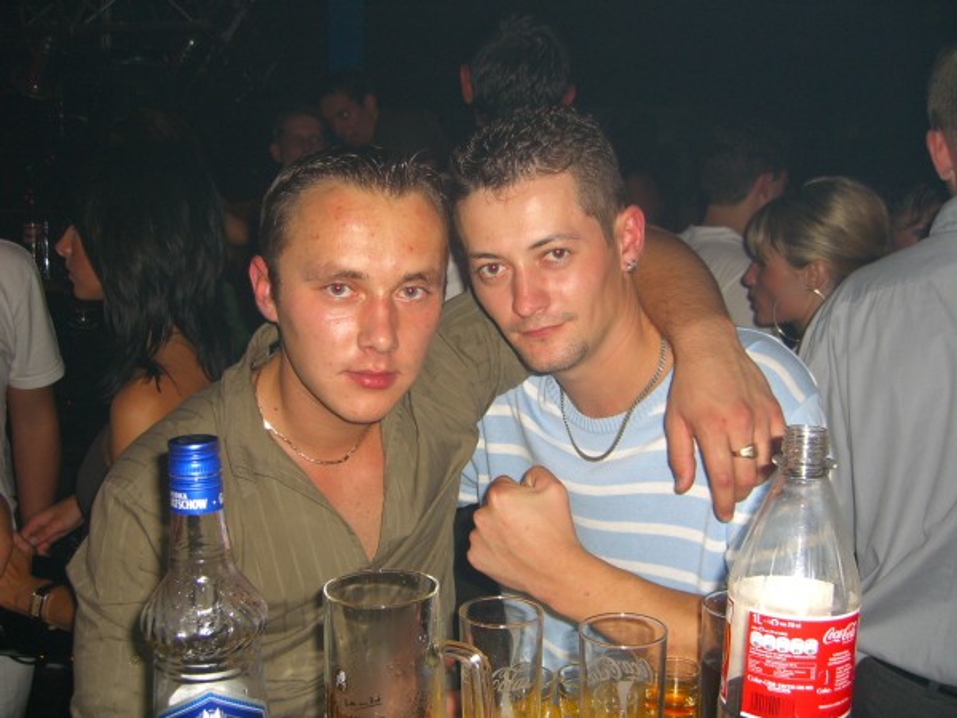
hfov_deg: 49.0
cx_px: 478
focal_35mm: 38
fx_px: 1051
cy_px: 359
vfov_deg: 37.7
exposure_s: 1/60
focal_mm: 7.9
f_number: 2.8
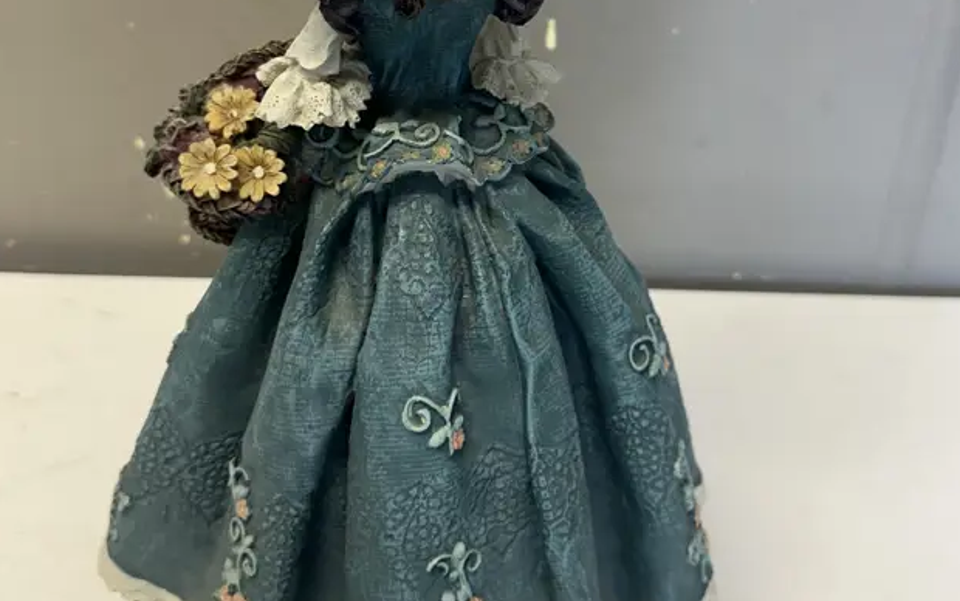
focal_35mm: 42
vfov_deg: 30.2
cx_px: 488
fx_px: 1099
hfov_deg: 47.2
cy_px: 170
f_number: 1.78
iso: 125
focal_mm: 6.86
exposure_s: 1/100
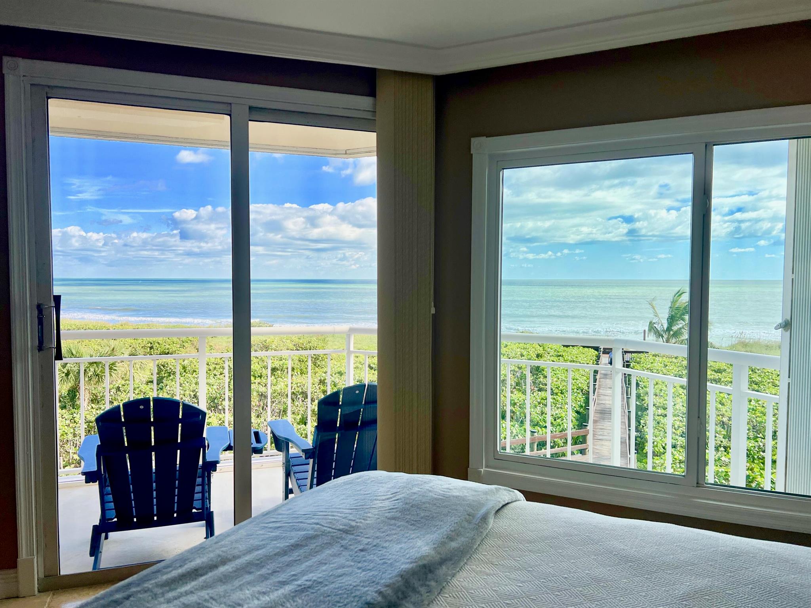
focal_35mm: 26
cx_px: 406
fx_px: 609
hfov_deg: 67.3
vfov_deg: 53.1
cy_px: 304
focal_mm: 5.7
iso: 50
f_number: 1.5
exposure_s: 1/1468
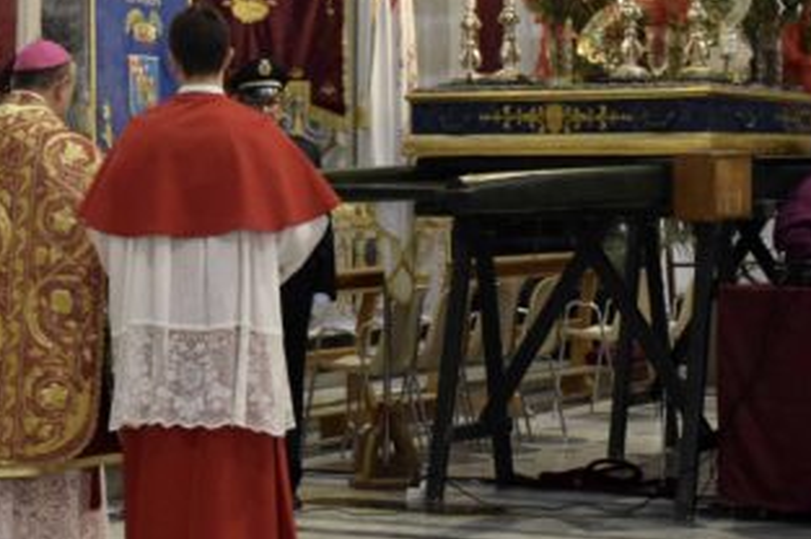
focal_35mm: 108
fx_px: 2430
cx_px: 332
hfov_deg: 18.9
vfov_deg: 12.6
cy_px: 49
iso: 2500
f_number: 5.6
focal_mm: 30
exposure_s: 1/60
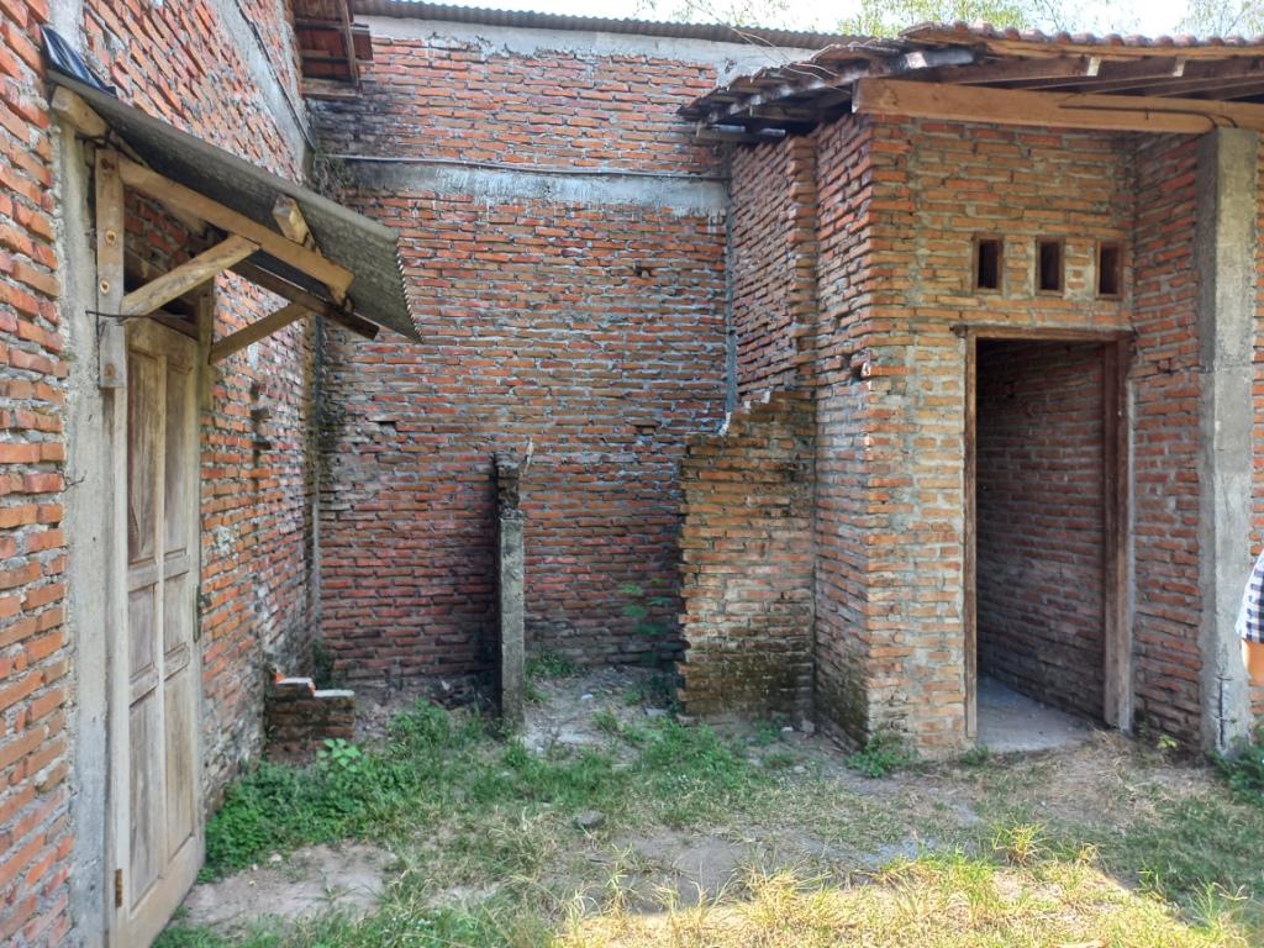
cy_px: 474
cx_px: 632
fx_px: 913
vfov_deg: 54.9
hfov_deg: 69.4
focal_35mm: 25
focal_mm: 4.6
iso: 40
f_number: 1.8
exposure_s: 1/100
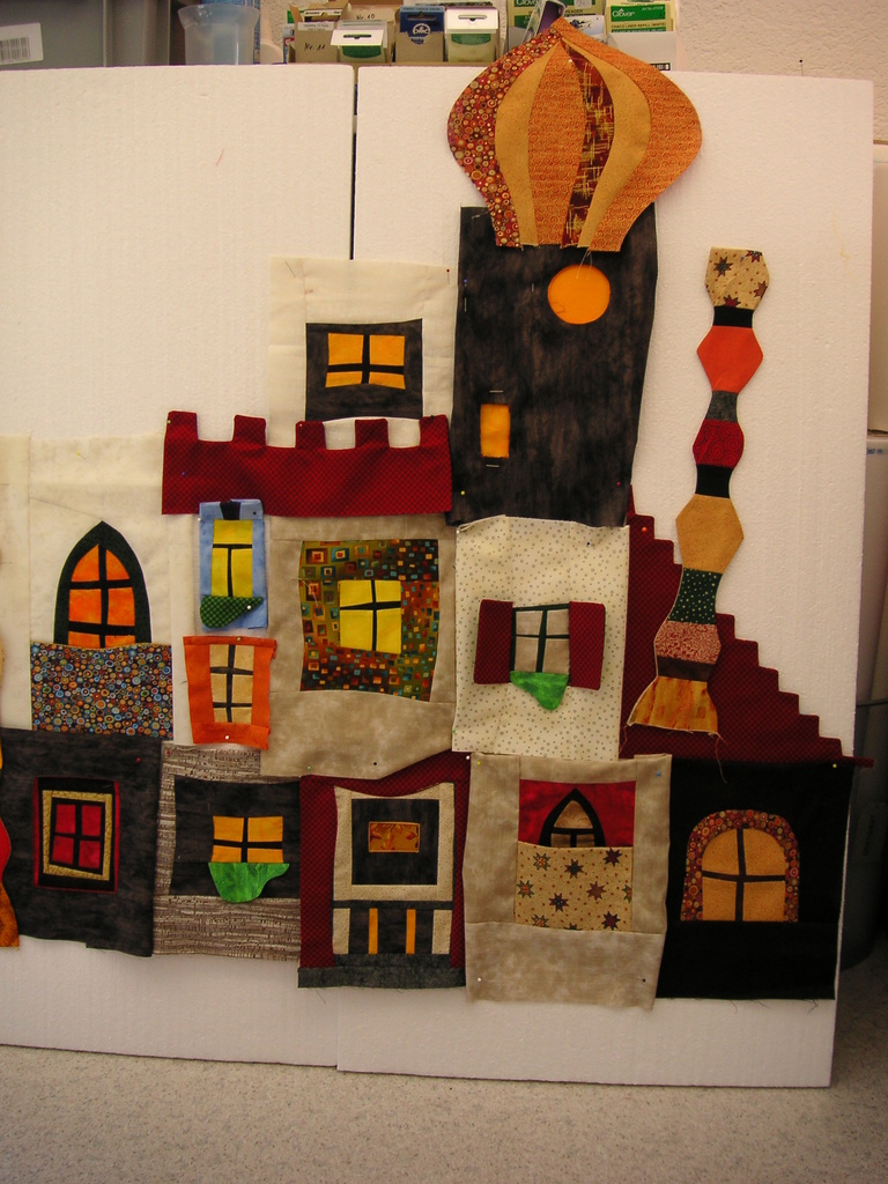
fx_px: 1266
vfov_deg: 50.1
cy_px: 592
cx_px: 444
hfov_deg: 38.7
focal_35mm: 37
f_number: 2.8
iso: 50
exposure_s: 1/45
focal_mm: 6.1
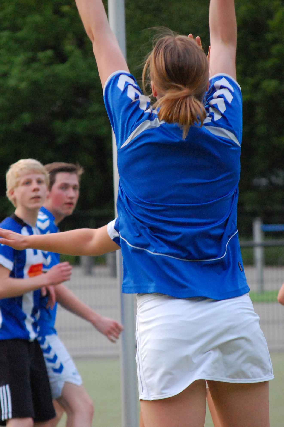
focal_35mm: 188
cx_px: 142
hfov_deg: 7.3
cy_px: 214
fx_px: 2222
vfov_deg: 11.0
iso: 1600
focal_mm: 125
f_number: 5
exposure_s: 1/400
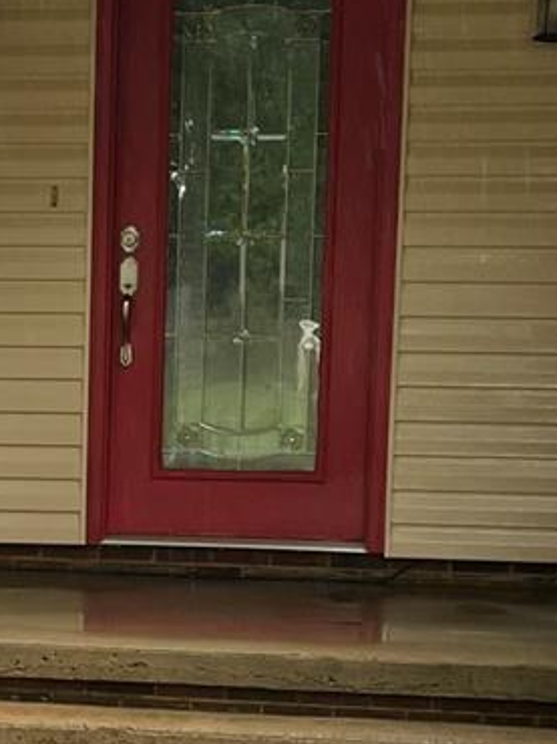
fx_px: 2320
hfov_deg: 13.5
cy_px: 599
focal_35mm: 108
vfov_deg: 18.1
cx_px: -8
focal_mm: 5.1
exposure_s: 1/121
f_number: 1.6
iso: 80
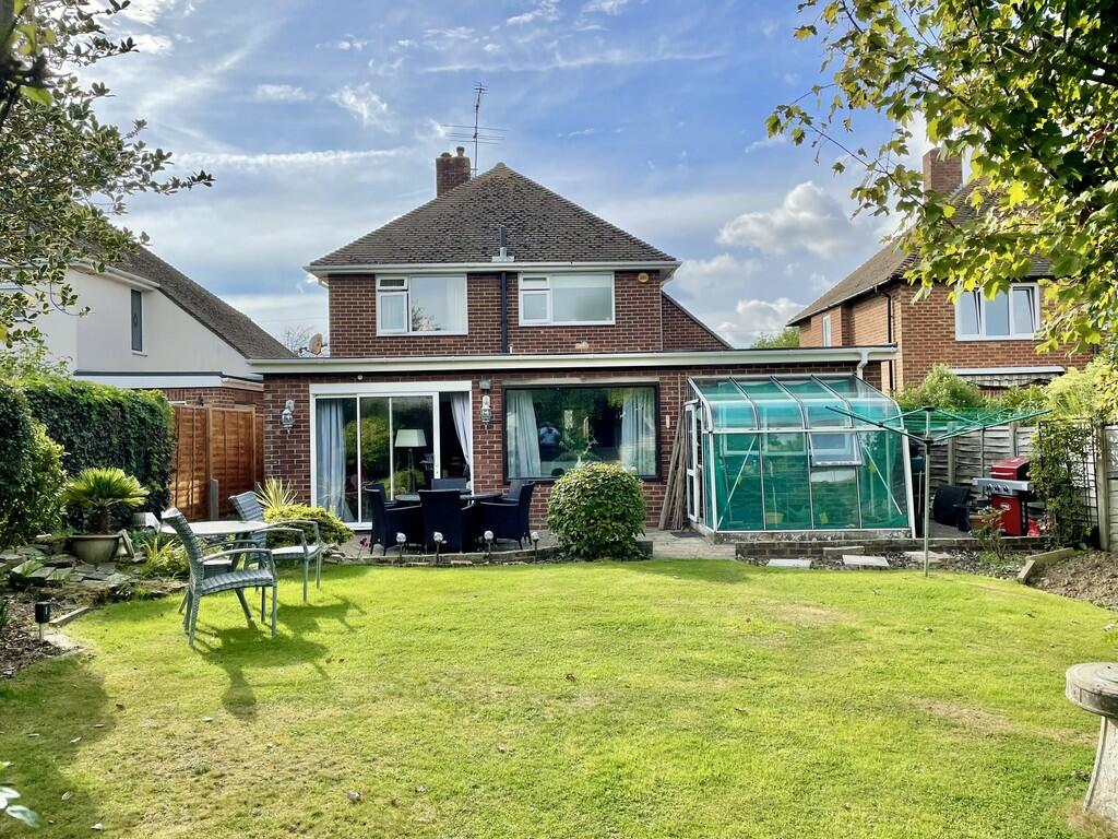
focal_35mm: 26
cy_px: 420
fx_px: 840
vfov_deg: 53.1
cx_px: 559
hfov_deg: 67.3
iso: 32
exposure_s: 1/3731
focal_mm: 4.2
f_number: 1.6
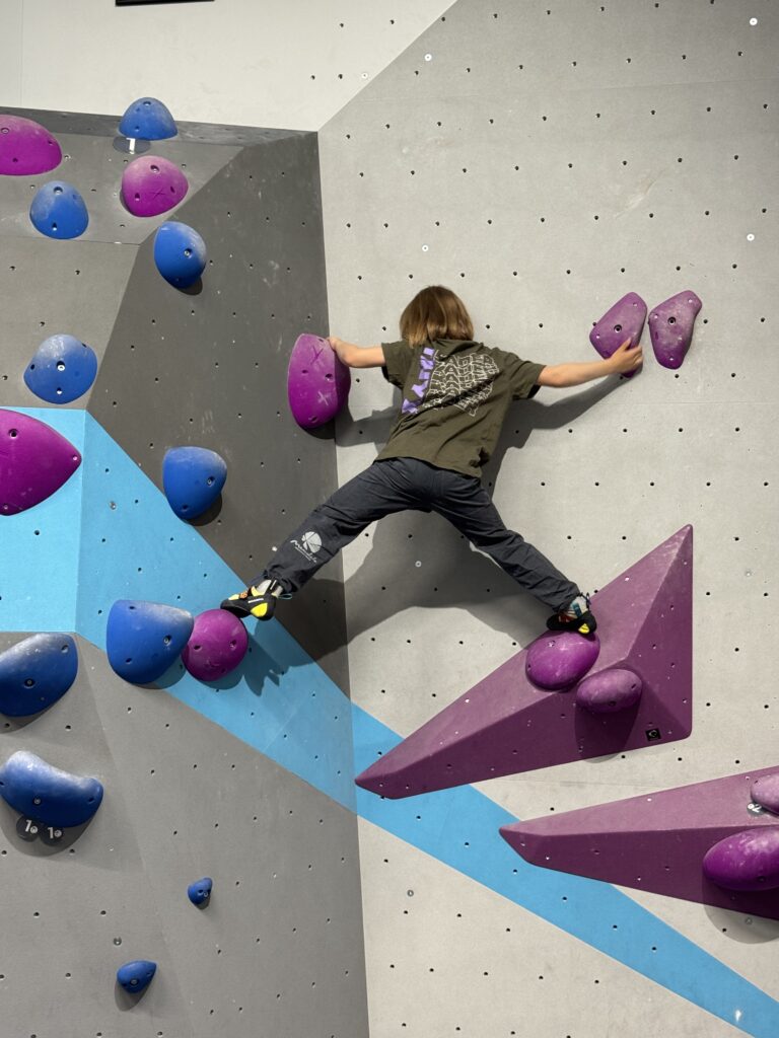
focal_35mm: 48
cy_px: 519
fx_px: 1440
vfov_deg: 39.7
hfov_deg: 30.3
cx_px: 390
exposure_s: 1/60
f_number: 1.78
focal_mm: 6.76
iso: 100
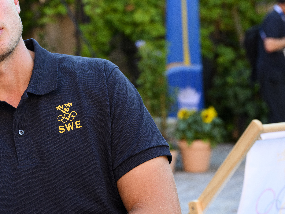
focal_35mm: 104
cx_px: 66
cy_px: 112
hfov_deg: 18.8
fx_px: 856
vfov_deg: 14.2
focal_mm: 55
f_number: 4
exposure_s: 1/500
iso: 800
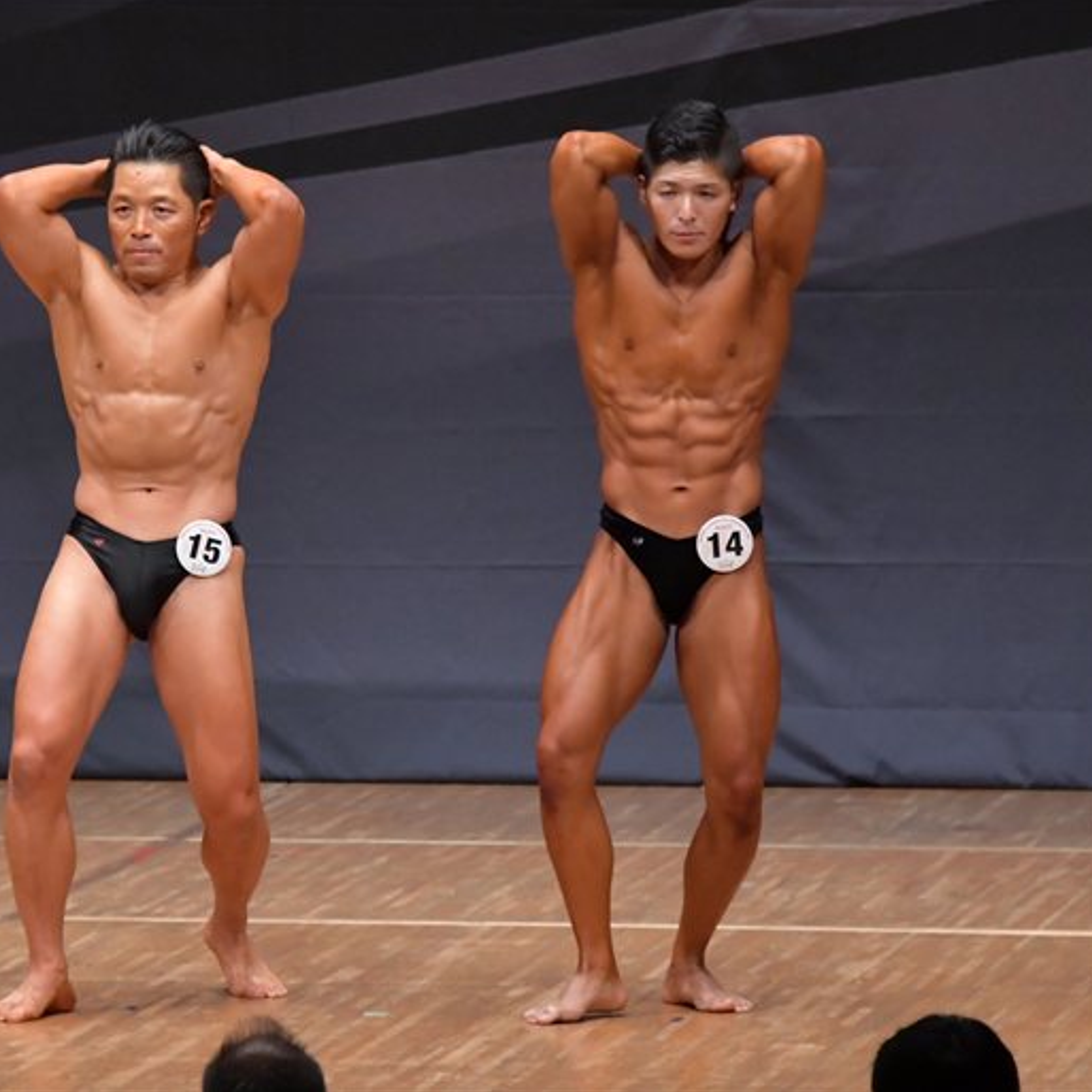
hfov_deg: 4.8
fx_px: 13063
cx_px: 278
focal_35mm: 366
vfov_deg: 4.8
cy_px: 545
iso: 6400
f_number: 5.6
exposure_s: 1/400
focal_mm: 190
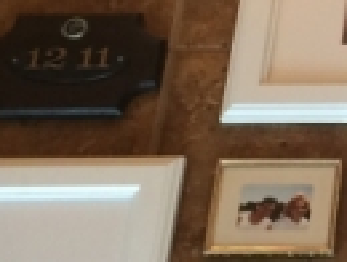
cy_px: -79
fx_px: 1808
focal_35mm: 180
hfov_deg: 10.3
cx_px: 635
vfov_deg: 8.2
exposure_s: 1/30
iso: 100
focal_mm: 4.12
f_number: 2.2
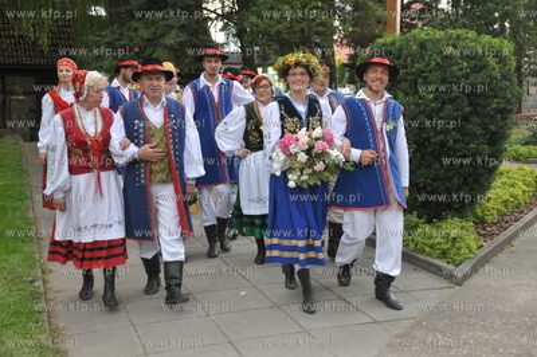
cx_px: 268
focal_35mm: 45
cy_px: 178
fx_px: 671
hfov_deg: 43.6
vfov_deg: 29.8
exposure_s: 1/200
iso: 400
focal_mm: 45
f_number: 5.6
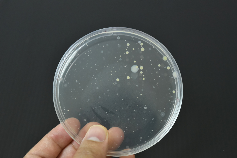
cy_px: 79
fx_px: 494
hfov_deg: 27.0
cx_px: 118
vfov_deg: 18.2
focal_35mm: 75
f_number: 5.6
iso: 1600
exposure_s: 1/125
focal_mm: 50
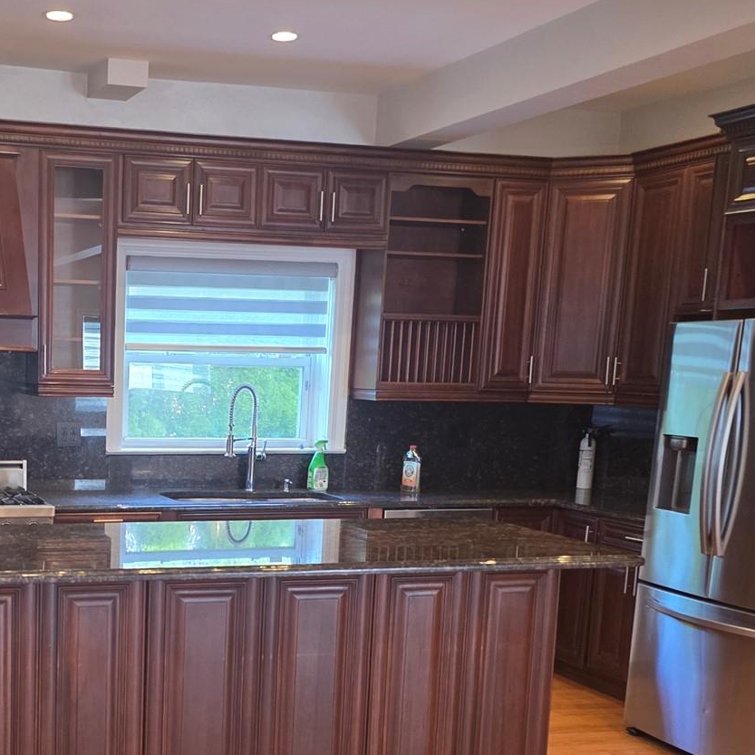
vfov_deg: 33.5
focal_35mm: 50
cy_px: 547
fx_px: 1234
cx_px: 119
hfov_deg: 32.8
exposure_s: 1/120
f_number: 1.7
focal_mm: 6.3
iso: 250
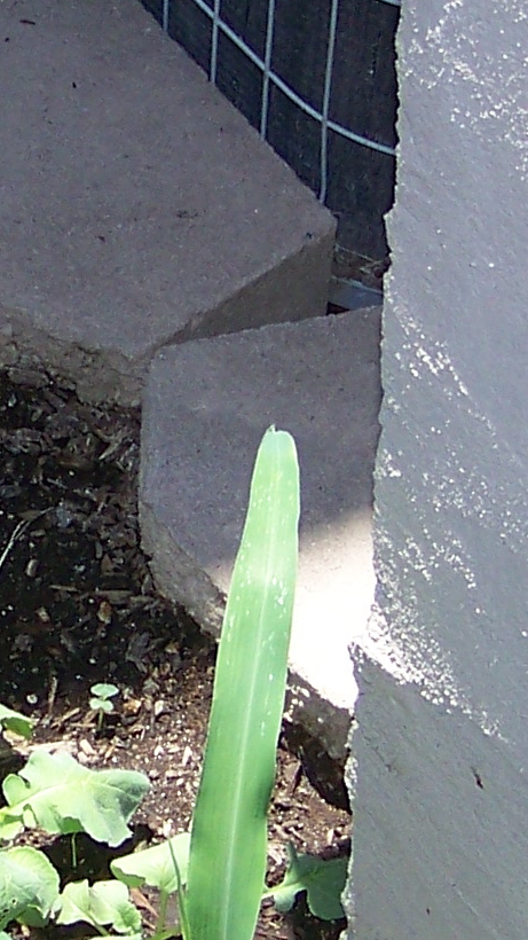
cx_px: -78
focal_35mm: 147
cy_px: 446
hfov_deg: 8.2
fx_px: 3660
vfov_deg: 14.6
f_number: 2.8
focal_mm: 5.85
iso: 64
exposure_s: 1/400
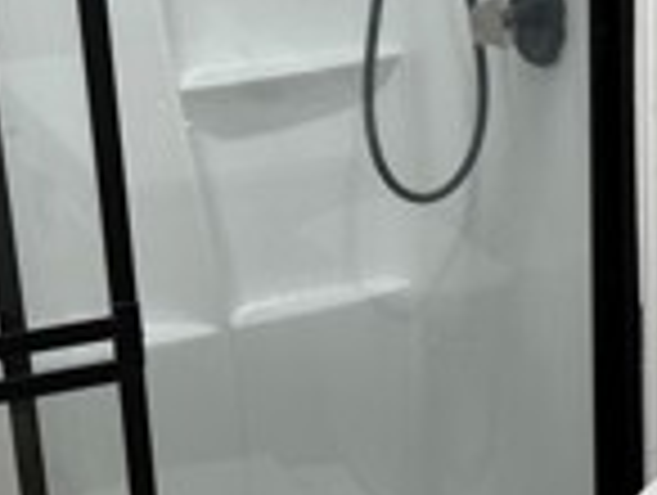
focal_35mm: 105
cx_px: 482
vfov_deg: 14.1
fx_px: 1996
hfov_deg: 18.6
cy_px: 374
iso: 160
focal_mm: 6.76
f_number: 1.78
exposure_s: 1/120
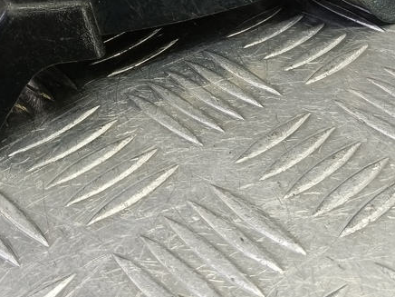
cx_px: 128
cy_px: -24
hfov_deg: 35.2
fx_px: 616
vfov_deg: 25.2
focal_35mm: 54
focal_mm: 4.11
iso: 176
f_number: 1.6
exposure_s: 1/50
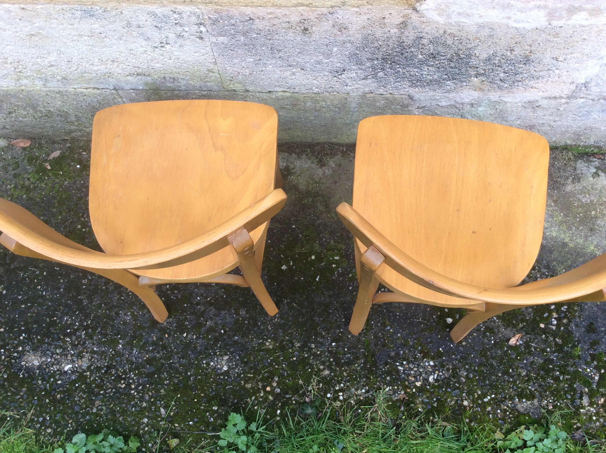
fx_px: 559
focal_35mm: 32
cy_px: 226
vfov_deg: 44.1
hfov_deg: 56.9
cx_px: 303
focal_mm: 3.3
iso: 40
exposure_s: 1/50
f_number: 2.4
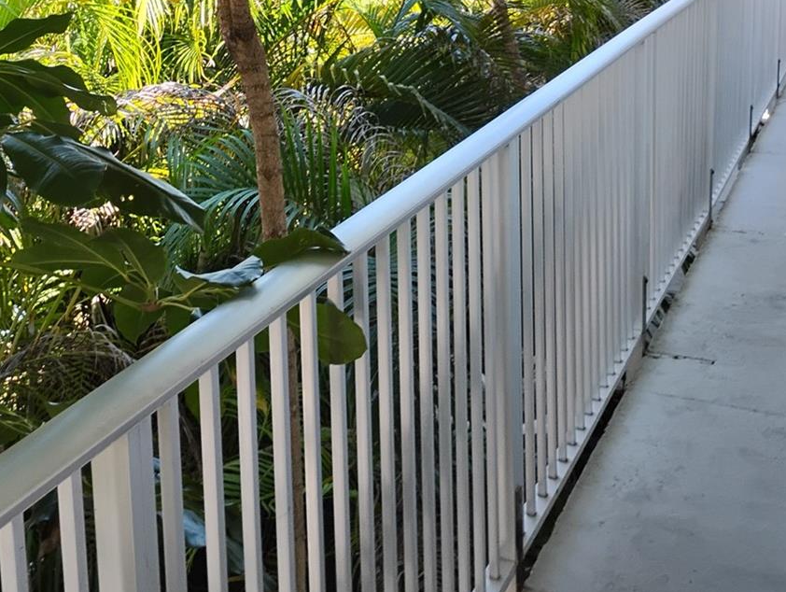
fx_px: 1205
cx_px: 147
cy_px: 75
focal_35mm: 53
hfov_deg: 34.9
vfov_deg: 26.8
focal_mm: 4.26
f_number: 1.8
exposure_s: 1/120
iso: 159
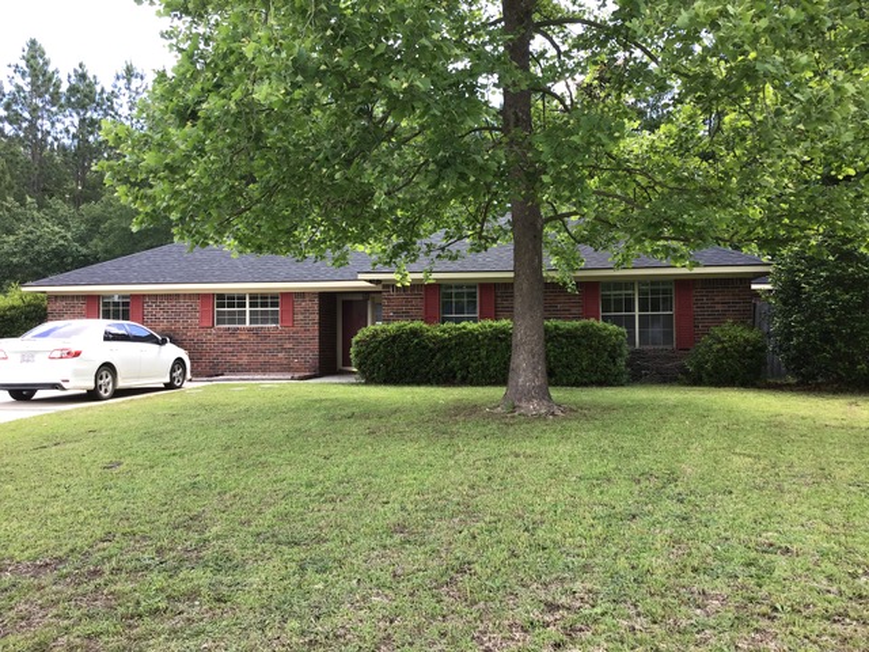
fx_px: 778
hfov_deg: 58.4
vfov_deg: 45.4
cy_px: 326
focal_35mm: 31
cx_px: 434
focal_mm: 3.3
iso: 32
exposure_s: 1/120
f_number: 2.4
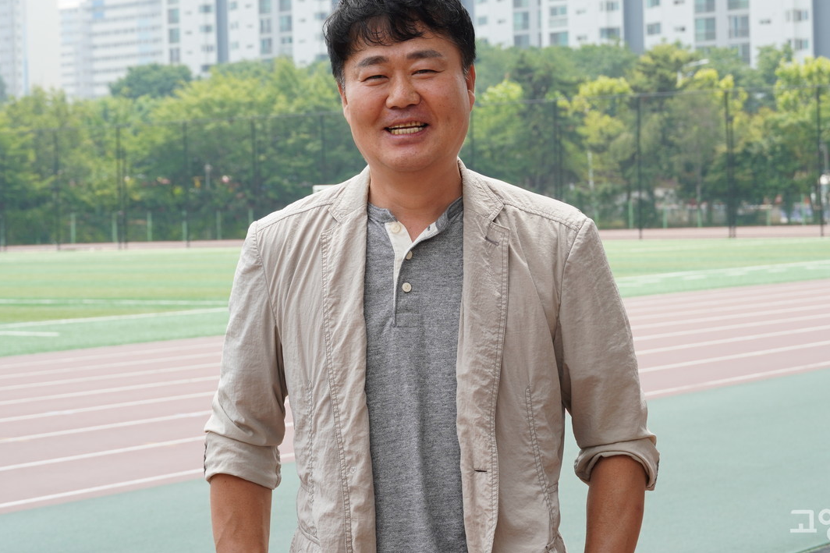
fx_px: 2204
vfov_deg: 14.3
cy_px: 221
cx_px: 420
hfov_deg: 21.3
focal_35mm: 96
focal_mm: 53
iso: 125
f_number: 8
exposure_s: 1/160
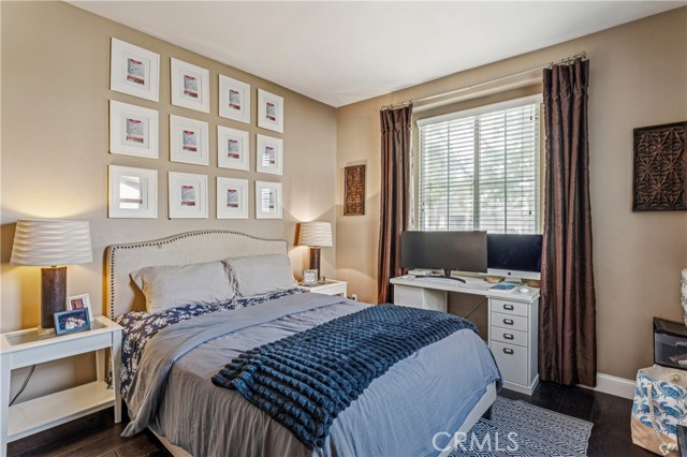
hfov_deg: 91.0
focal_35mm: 18
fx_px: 338
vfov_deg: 68.2
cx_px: 344
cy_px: 228
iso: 100
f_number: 13
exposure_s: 1/2
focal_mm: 17.7
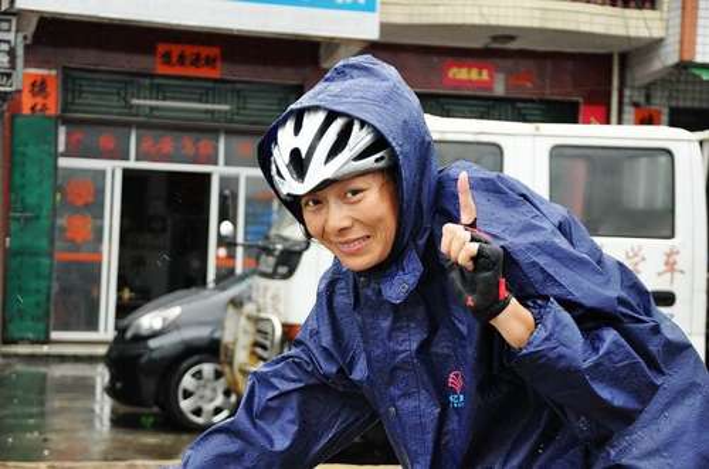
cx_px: 354
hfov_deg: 22.0
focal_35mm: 93
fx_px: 1828
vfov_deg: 14.6
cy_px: 234
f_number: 5.3
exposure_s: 1/640
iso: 800
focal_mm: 62
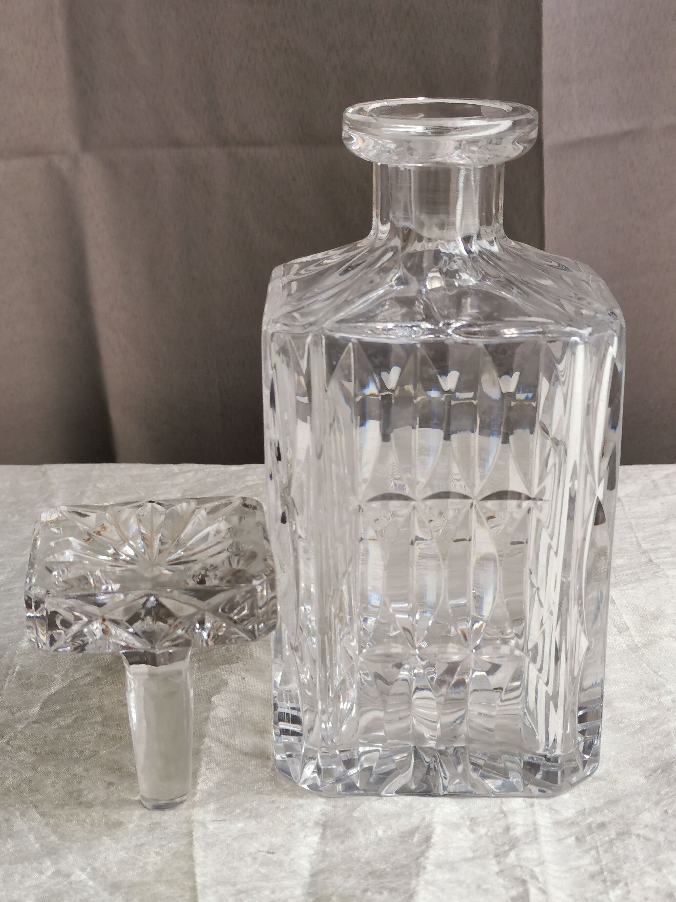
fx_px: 1510
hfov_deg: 25.2
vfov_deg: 33.2
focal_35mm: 58
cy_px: 451
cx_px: 338
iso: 100
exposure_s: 1/100
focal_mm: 5.58
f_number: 1.8
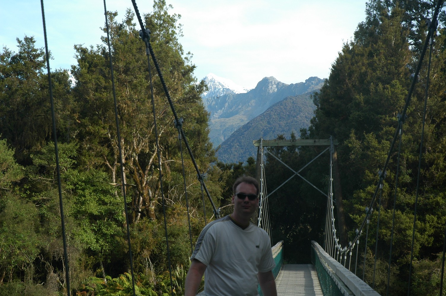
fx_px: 928
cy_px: 148
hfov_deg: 27.0
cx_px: 223
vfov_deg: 18.1
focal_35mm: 75
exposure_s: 1/125
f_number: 9
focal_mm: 50
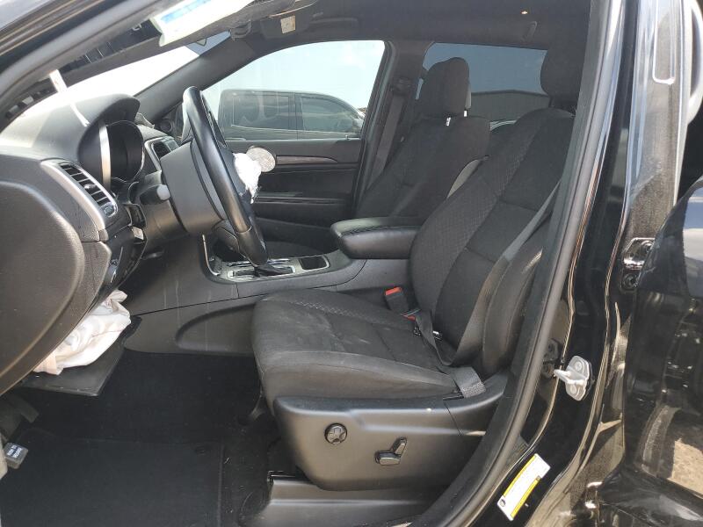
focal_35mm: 26
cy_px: 264
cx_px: 352
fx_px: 528
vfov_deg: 53.1
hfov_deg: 67.3
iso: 50
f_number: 1.5
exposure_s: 1/200
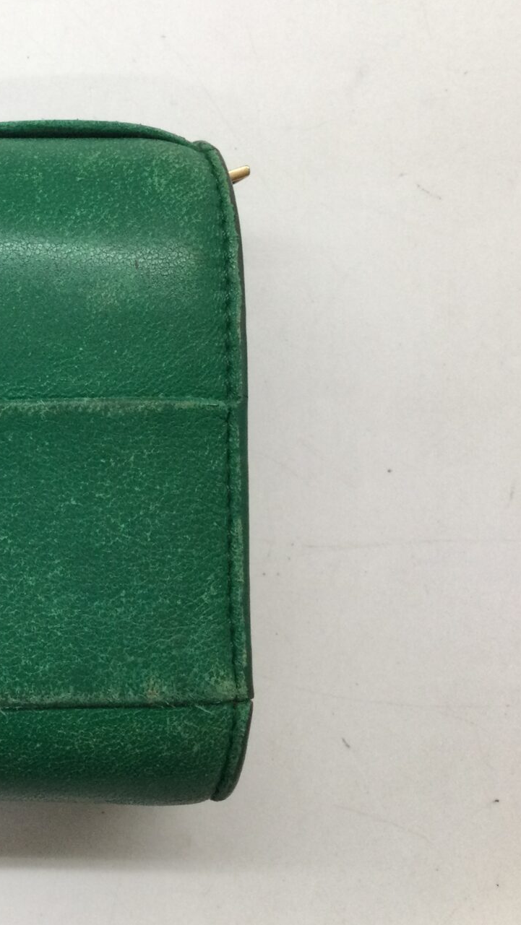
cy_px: 433
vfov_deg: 38.5
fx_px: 1326
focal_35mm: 54
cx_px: -206
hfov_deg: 19.9
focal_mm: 3.3
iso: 50
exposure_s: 1/30
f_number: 2.4
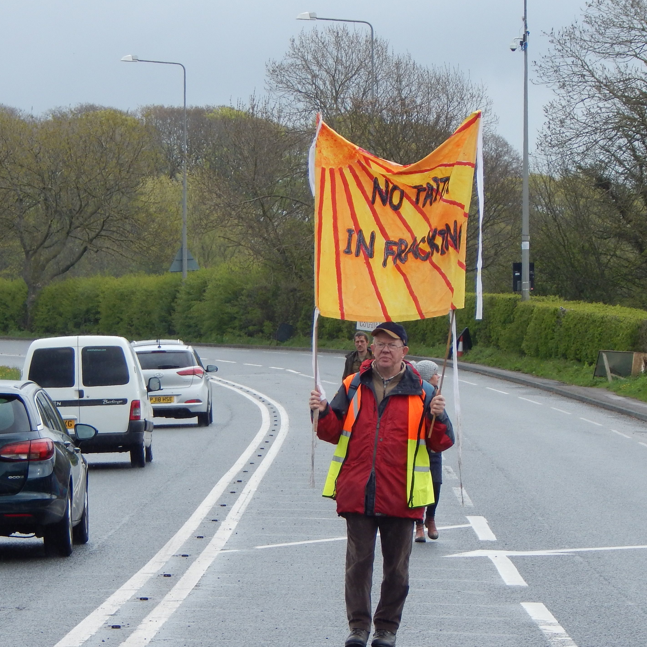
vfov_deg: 6.7
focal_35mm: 260
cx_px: 320
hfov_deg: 6.7
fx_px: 5498
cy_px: 382
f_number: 5.3
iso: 125
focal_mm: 32.8
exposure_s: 1/320
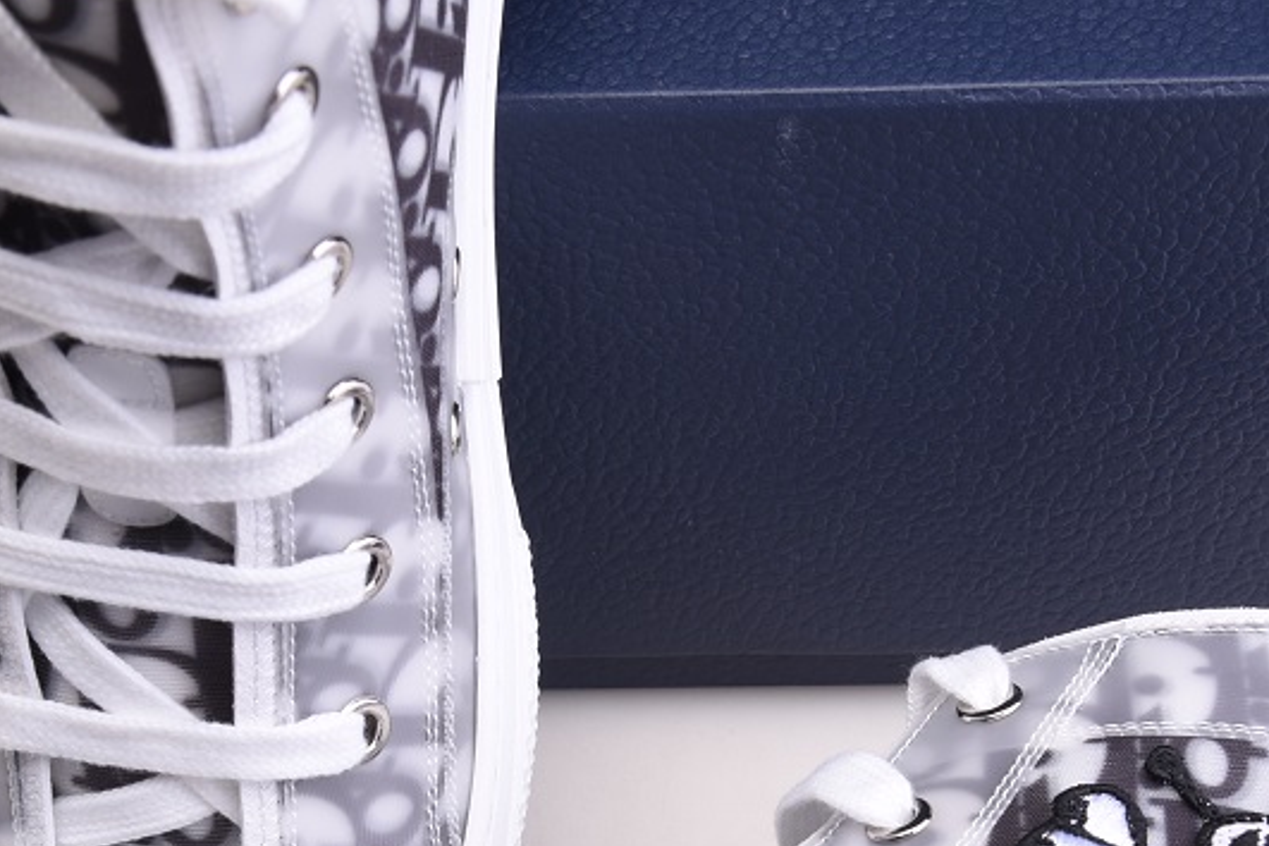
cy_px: 821
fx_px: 3666
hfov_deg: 19.6
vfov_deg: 13.0
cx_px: 605
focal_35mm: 104
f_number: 11
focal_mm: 46
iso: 100
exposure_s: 1/125
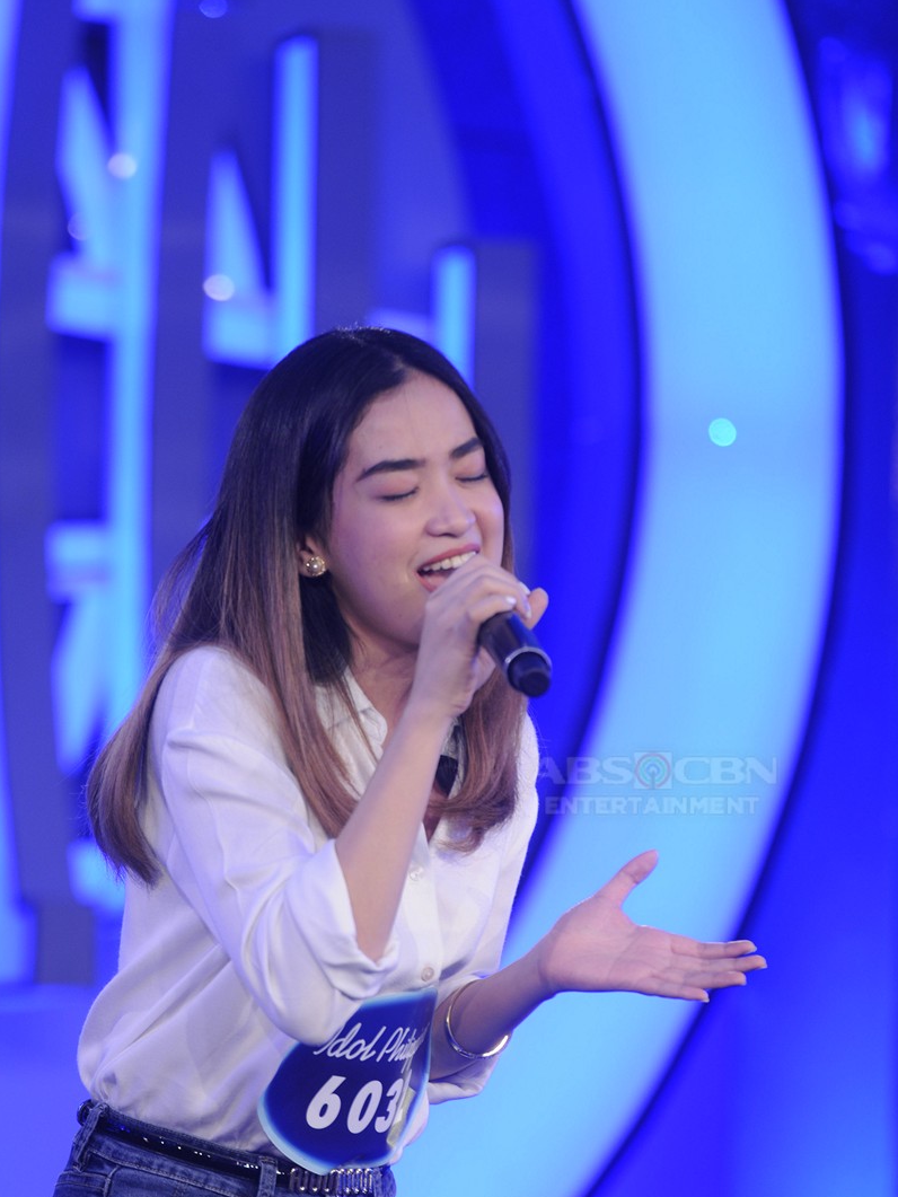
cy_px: 639
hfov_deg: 4.5
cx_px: 448
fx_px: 11308
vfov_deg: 6.1
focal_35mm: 327
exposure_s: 1/60
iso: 400
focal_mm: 200
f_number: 2.8
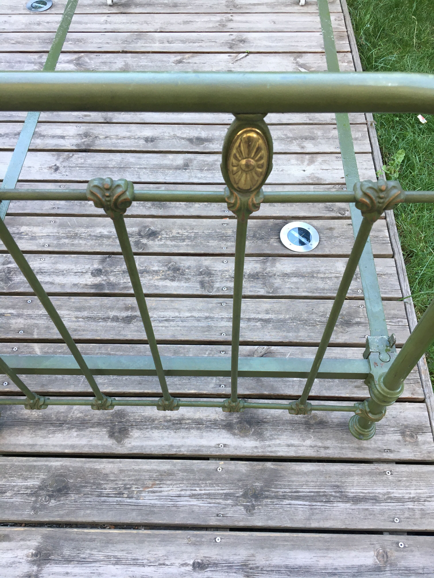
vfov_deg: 61.7
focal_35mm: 29
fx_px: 485
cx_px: 217
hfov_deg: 48.2
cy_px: 289
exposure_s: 1/33
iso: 32
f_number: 2.2
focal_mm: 4.15
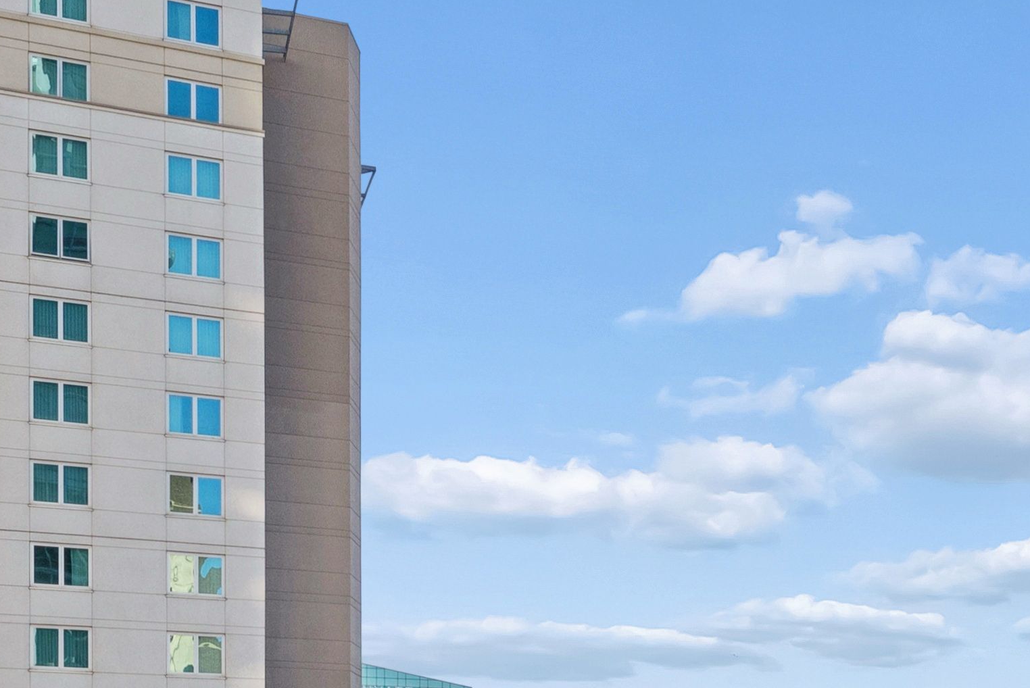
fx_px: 1832
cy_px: 888
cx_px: 1102
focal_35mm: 64
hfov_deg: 28.8
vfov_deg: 19.6
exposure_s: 1/500
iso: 800
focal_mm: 23
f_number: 9
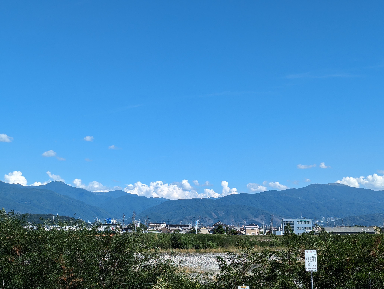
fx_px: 533
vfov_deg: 30.3
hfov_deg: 39.6
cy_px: 144
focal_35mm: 48
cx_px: 192
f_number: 1.85
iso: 50
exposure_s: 1/2232
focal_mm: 6.81
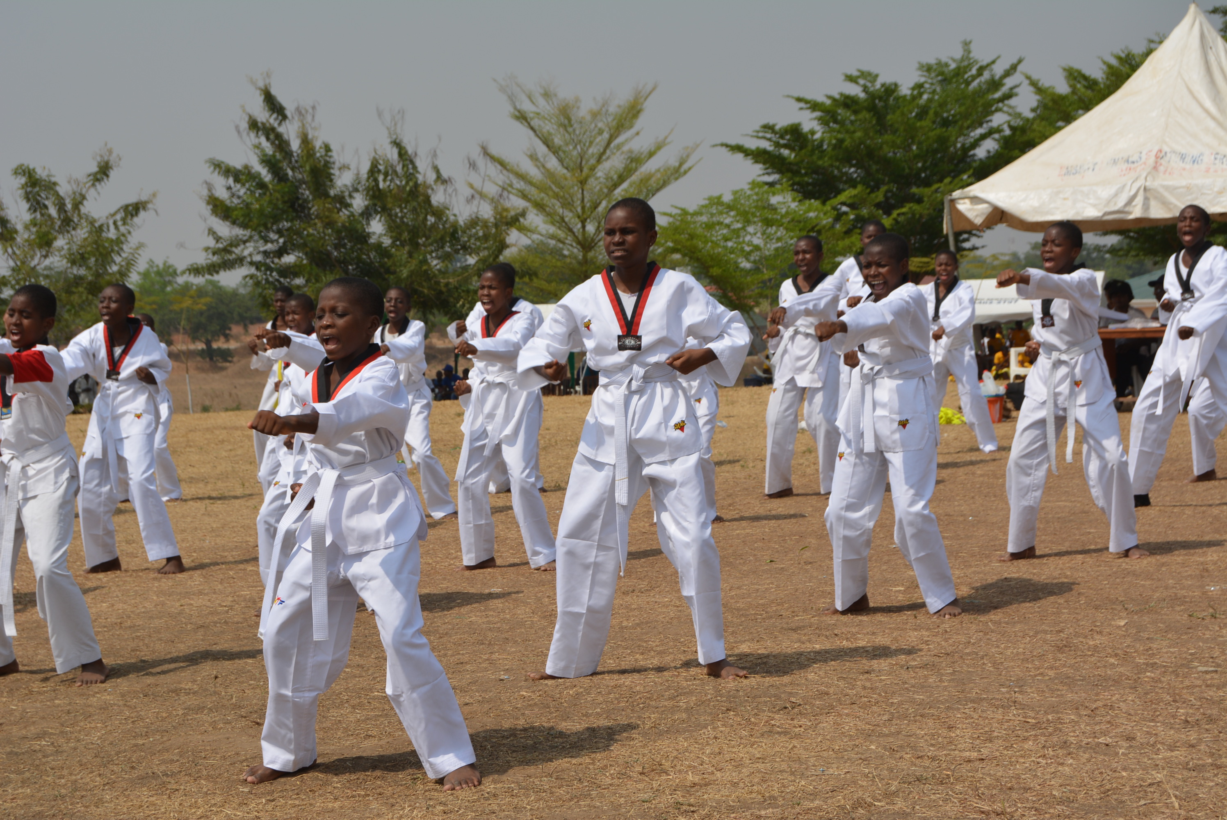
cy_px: 410
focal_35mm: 82
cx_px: 614
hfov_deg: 24.6
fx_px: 2814
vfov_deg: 16.6
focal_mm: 55
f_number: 9
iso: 100
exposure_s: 1/320
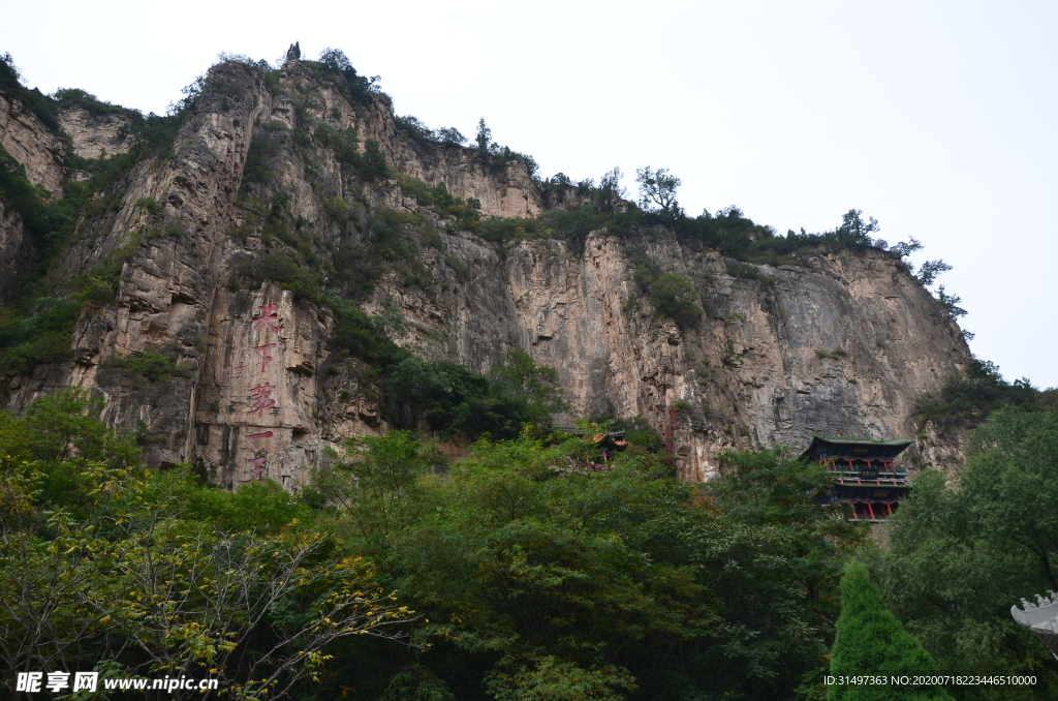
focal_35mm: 32
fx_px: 924
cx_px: 529
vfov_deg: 41.5
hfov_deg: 59.6
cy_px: 350
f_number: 9
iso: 100
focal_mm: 21
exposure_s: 1/60
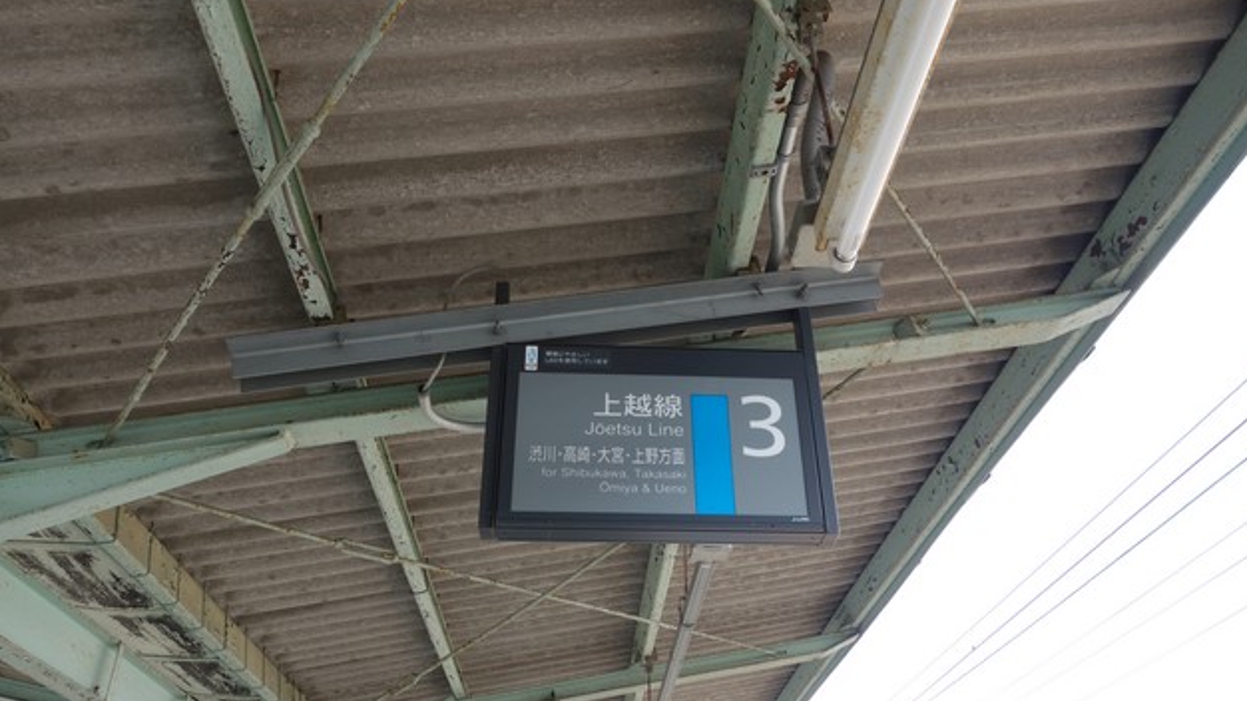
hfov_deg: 64.3
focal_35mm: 30
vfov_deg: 38.8
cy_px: 419
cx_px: 635
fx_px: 992
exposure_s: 1/100
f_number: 4.5
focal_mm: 10.4
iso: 125
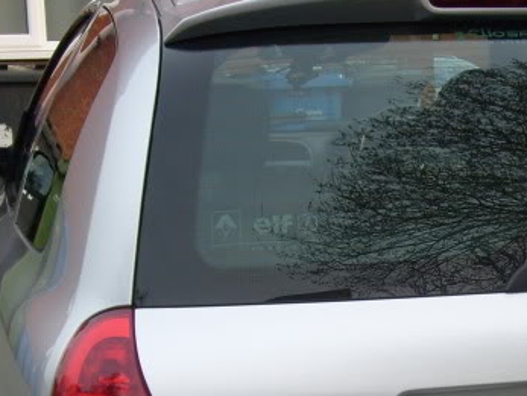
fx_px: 1509
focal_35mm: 99
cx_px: 494
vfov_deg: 14.7
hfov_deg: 19.4
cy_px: 402
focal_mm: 7.2
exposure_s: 1/125
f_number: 3
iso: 80
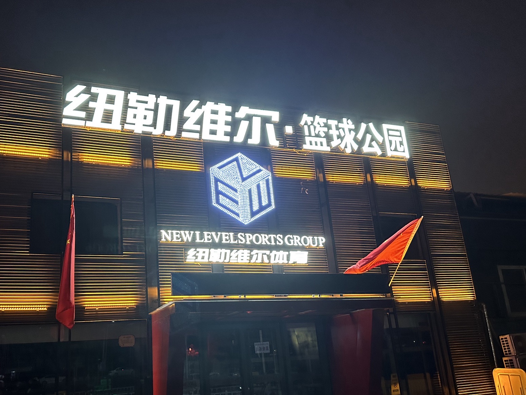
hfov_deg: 57.9
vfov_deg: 45.1
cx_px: 209
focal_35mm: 31
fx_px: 471
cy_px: 242
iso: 640
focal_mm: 6.86
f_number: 1.78
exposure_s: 1/50
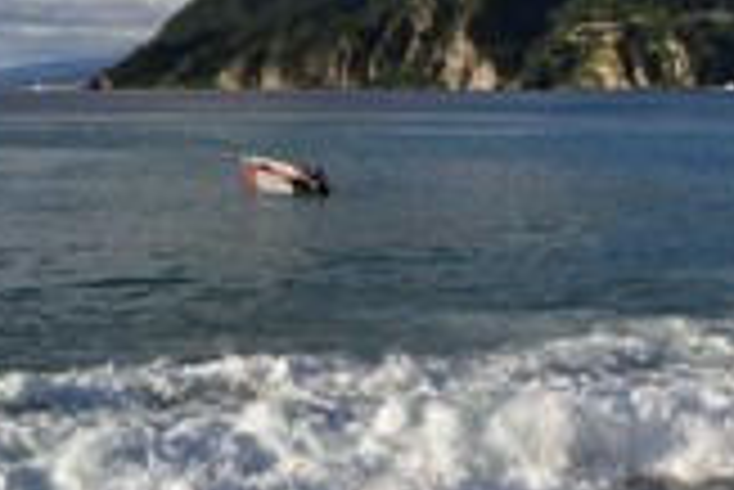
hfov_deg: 29.1
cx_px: 626
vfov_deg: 20.0
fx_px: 1367
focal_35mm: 67
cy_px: 49
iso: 200
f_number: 13
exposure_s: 1/400
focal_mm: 26
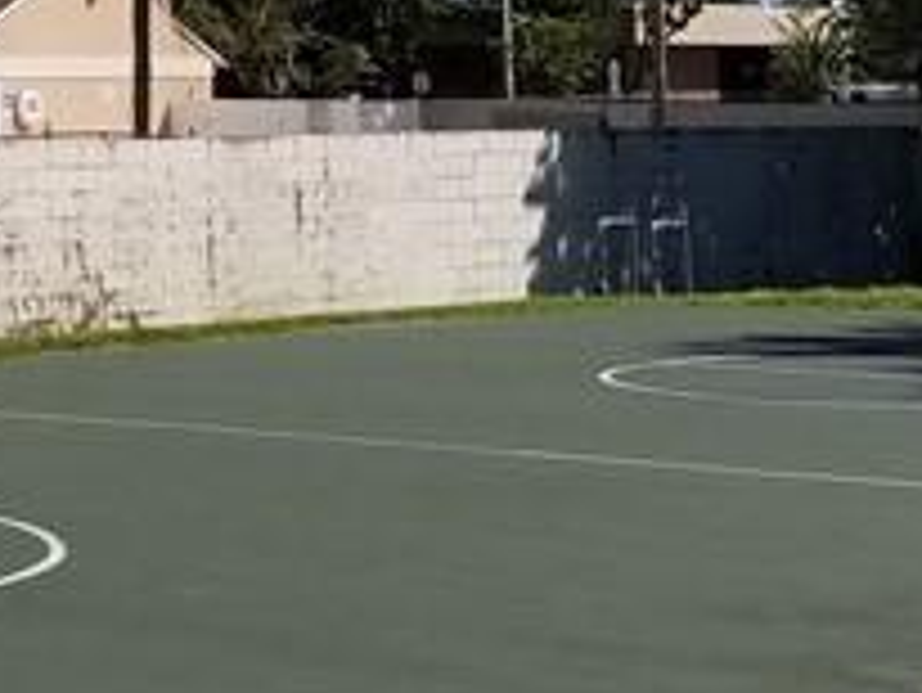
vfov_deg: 11.1
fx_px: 3465
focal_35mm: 130
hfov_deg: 14.8
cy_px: -270
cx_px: -103
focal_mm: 4.25
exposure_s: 1/4384
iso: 50
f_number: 1.7
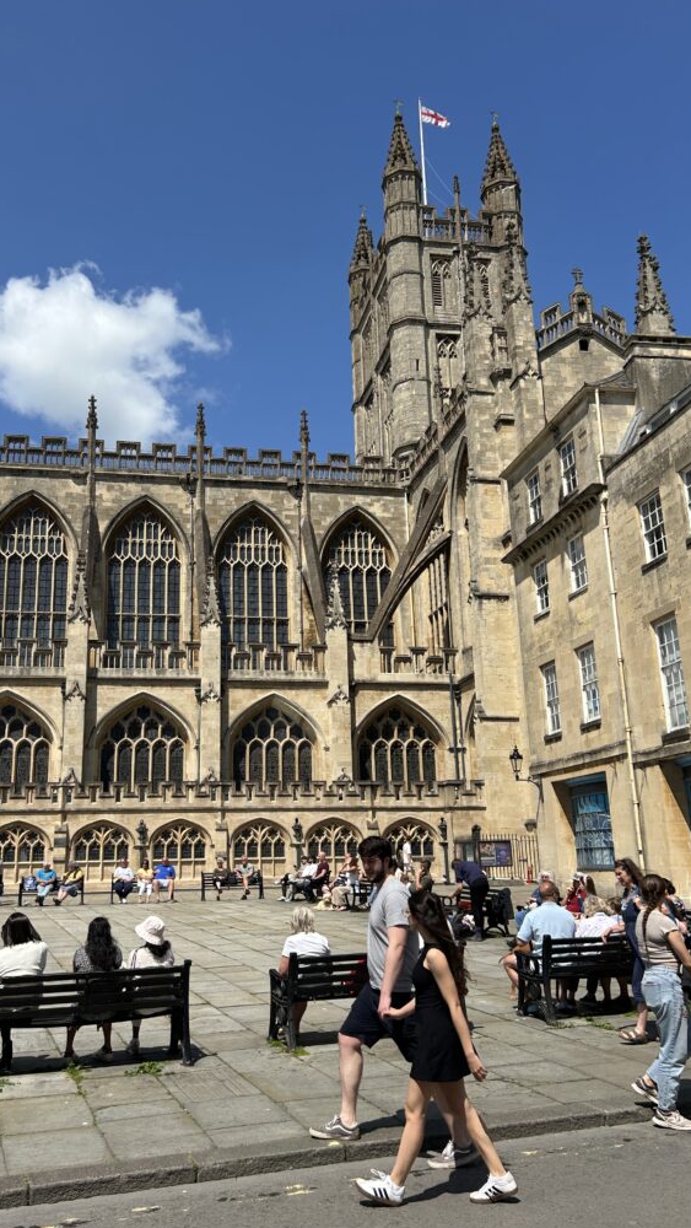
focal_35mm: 29
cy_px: 616
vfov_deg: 66.1
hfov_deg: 40.1
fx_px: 944
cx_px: 291
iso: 50
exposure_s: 1/5076
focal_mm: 5.7
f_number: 1.5
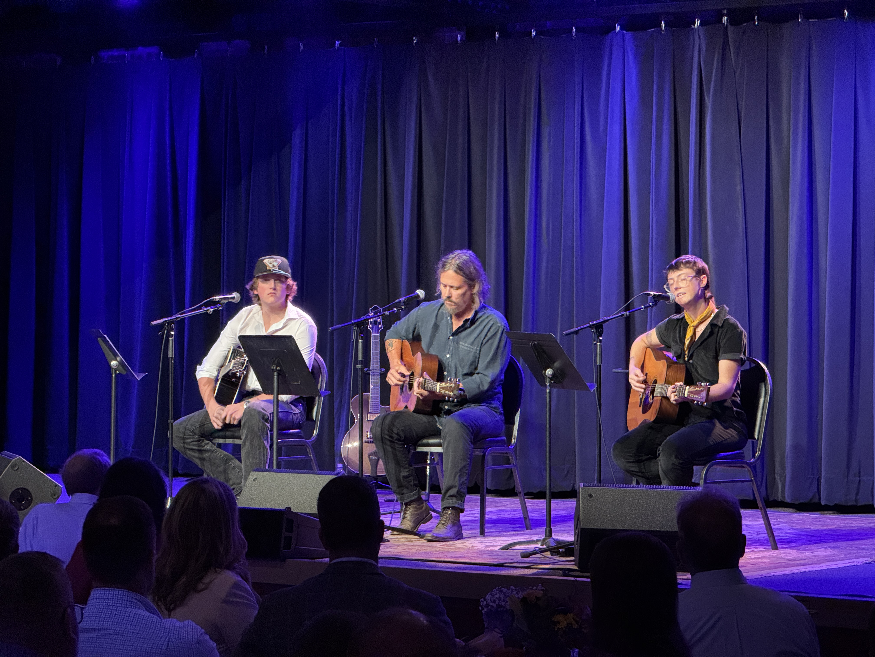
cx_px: 438
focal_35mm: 120
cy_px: 328
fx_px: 3033
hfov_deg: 16.4
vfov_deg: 12.3
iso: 1600
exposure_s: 1/24
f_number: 2.8
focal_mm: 15.66
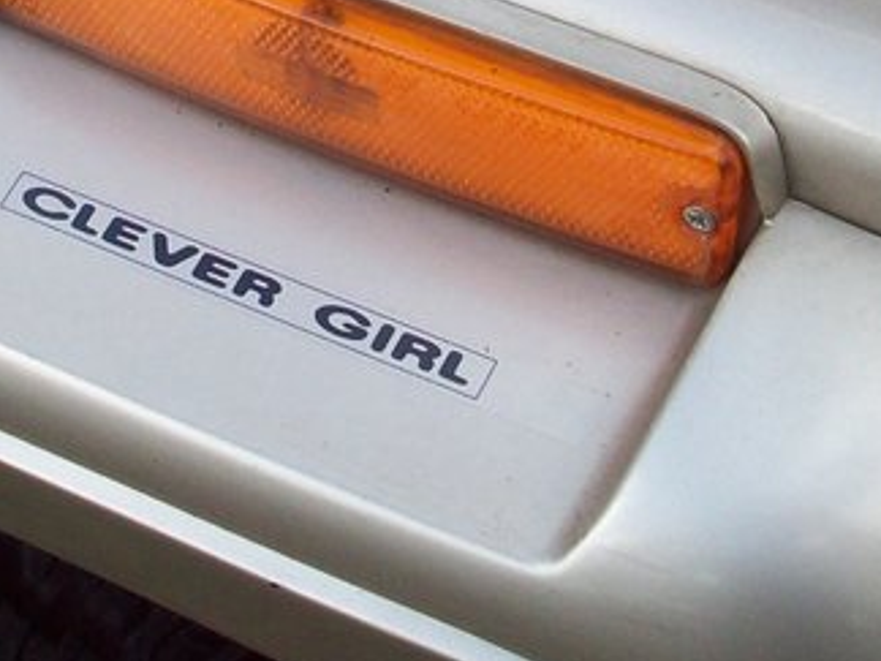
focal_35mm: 120
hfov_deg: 16.3
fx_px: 3054
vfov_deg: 12.1
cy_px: -120
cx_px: 207
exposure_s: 1/306
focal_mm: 6.2
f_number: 2.8
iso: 80
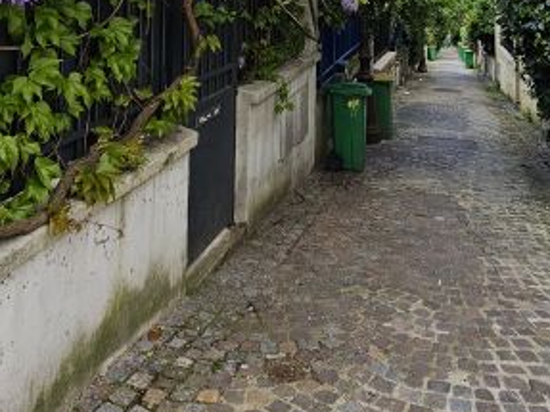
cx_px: 287
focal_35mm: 34
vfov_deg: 34.4
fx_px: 540
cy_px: -70
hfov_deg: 54.0
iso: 50
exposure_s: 1/245
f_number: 2.2
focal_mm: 2.2
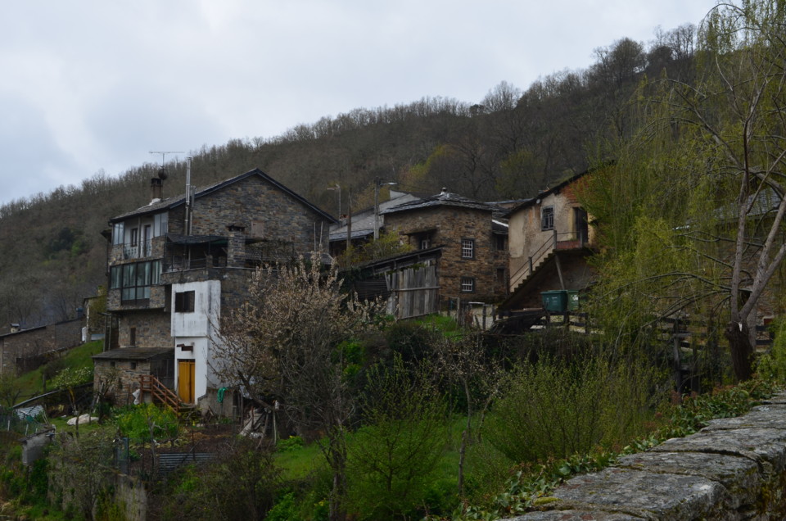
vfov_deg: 28.0
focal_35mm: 48
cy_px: 260
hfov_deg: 41.2
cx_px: 393
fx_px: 1046
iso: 125
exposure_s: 1/125
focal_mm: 32
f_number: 11
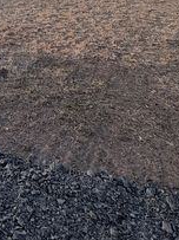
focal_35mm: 46
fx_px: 317
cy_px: -48
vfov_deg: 33.5
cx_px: -39
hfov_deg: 27.5
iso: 64
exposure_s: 1/502
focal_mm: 2.22
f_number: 2.2
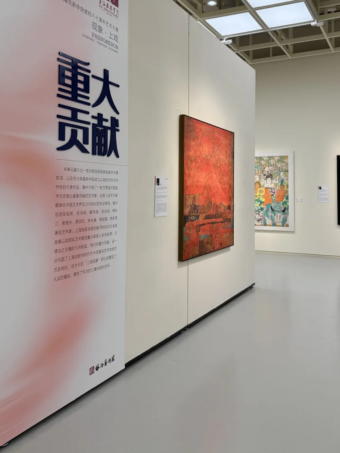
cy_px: 177
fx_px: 419
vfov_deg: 56.3
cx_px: 210
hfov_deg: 43.8
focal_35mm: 32
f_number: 1.78
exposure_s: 1/310
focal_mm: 6.76
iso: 100
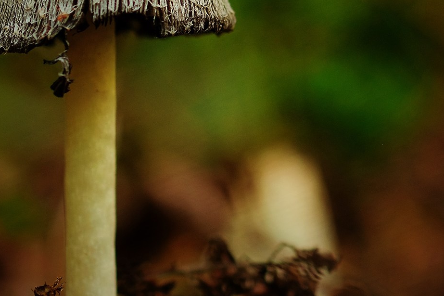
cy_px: 45
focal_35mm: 234
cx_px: 218
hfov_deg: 8.8
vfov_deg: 5.9
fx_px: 2885
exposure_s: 1/125
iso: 400
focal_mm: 60
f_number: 2.4
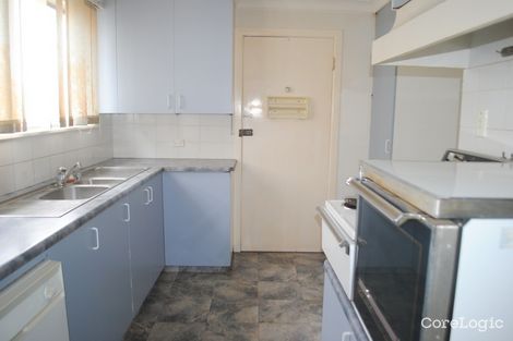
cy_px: 170
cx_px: 256
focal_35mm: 27
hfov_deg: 67.4
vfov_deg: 47.9
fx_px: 385
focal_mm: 18
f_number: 3.5
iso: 200
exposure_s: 1/60
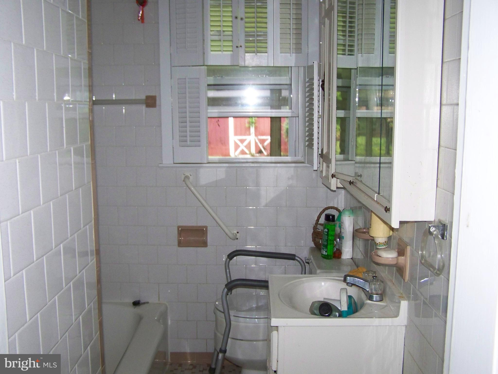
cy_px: 187
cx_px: 249
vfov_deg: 37.7
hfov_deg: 49.0
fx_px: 547
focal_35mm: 38
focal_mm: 6.3
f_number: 2.8
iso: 200
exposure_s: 1/30
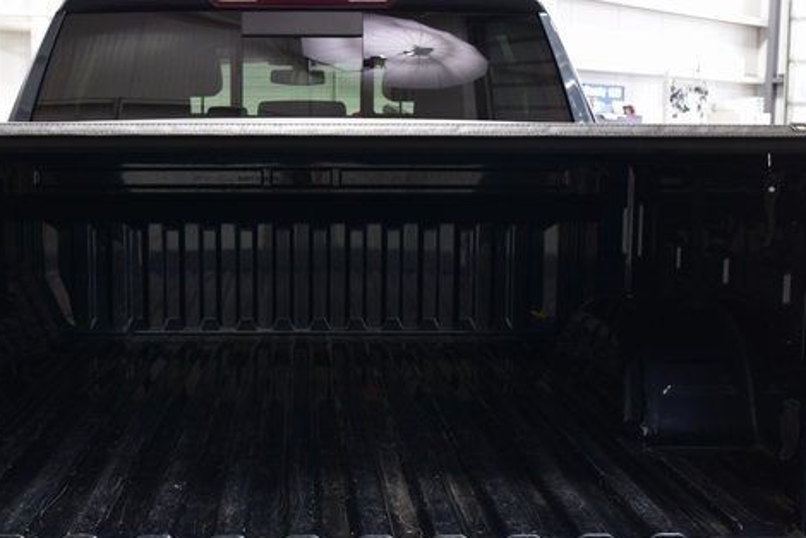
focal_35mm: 49
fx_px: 1098
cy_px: 284
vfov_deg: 27.6
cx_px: 307
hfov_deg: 40.1
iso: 1000
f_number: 6.3
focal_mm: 24
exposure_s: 1/15
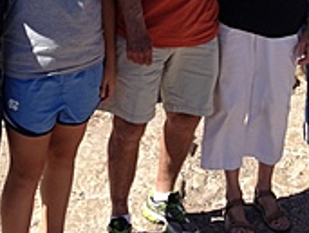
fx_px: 877
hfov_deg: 20.0
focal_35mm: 98
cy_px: -36
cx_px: 193
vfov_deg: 14.7
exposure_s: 1/1284
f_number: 2.4
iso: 50
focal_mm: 4.28
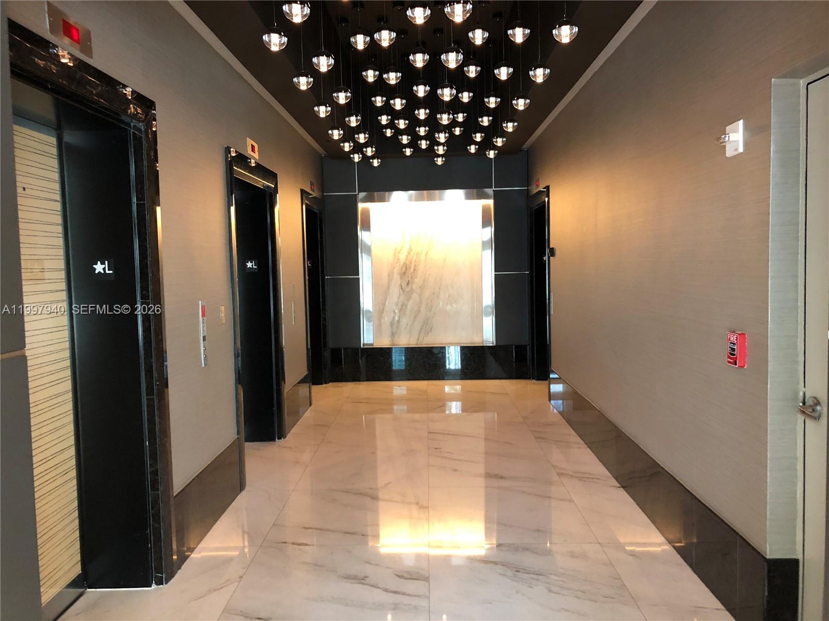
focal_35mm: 28
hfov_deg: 63.4
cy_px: 310
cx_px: 414
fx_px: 671
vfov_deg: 49.7
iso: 100
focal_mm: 3.99
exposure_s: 1/12
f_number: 1.8
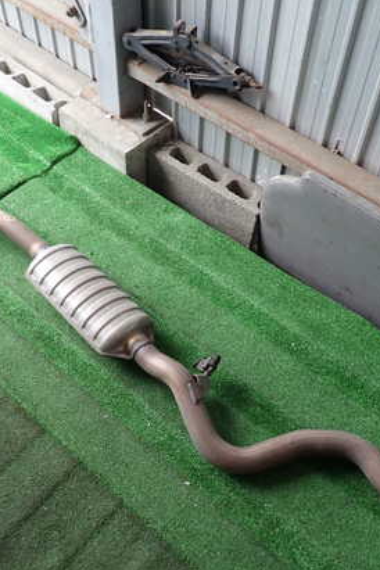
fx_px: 602
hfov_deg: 34.8
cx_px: 139
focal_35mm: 38
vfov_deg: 50.7
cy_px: 298
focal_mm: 4.5
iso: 125
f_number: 2
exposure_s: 1/60
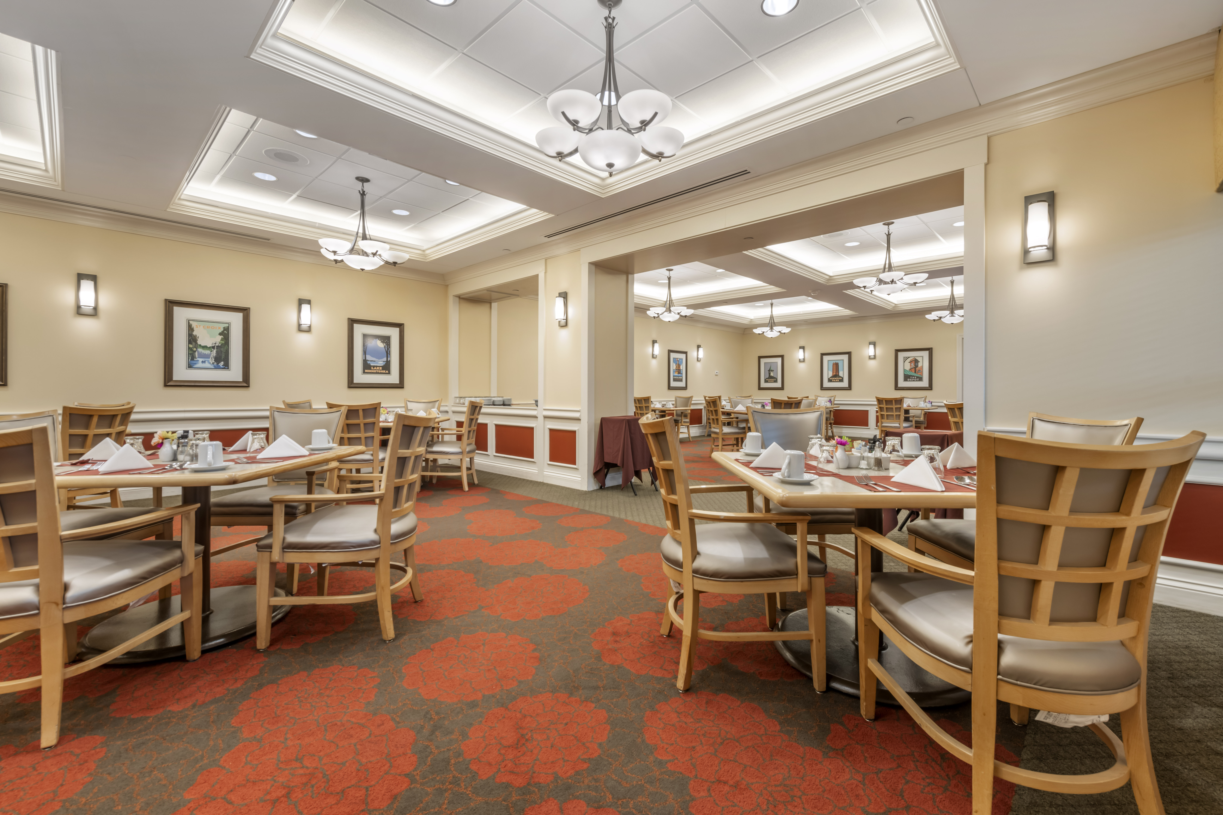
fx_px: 510
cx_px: 612
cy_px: 408
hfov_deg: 100.4
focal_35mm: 15
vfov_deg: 77.3
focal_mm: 15
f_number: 11
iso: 400
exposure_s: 1/30
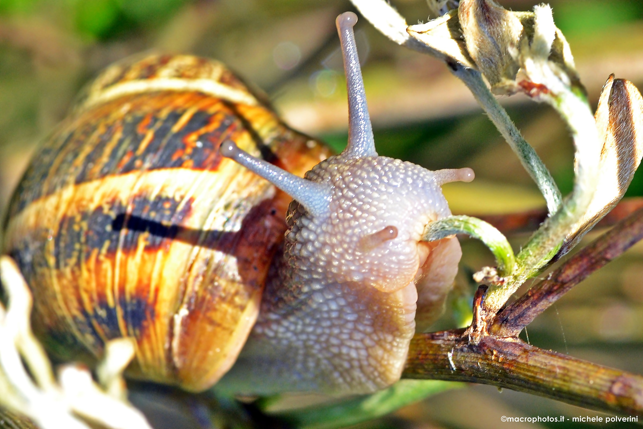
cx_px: 322
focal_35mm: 135
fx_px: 2411
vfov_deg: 10.2
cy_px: 214
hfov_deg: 15.2
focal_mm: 90
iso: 900
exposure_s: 1/125
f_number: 18
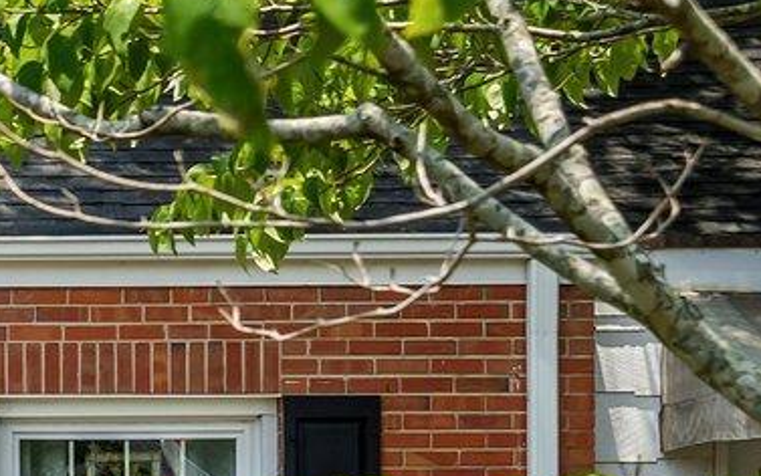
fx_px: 3673
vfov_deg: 7.3
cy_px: 652
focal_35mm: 177
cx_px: -497
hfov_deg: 11.2
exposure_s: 1/640
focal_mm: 32
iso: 400
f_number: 8
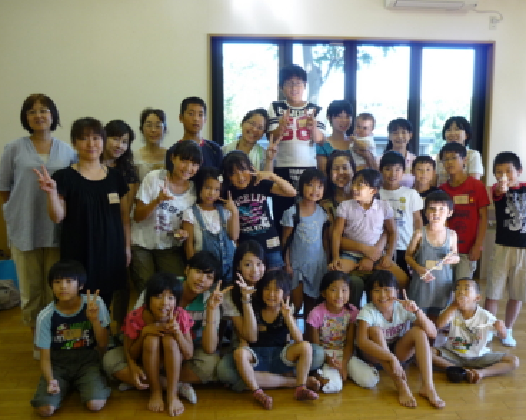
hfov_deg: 51.6
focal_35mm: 35
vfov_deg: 42.2
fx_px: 545
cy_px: 211
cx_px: 262
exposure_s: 1/30
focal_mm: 5.5
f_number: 2.8
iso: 100
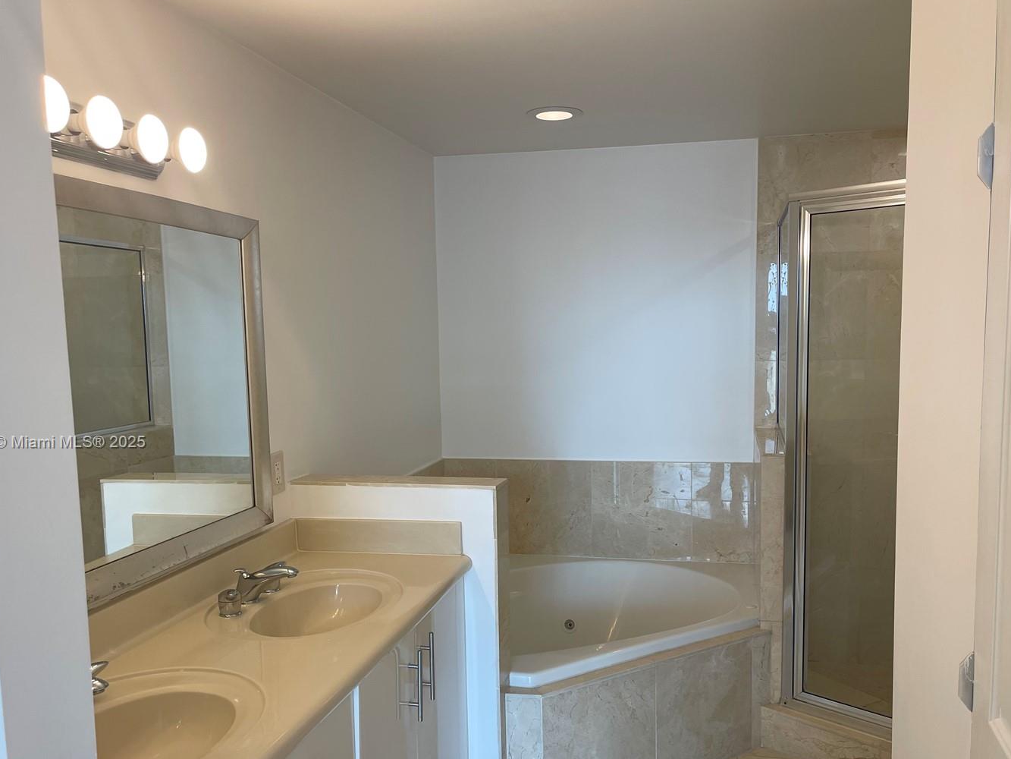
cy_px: 443
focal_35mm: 30
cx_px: 510
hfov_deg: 60.0
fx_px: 876
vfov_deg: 46.6
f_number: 1.6
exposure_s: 1/120
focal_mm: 5.1
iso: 50
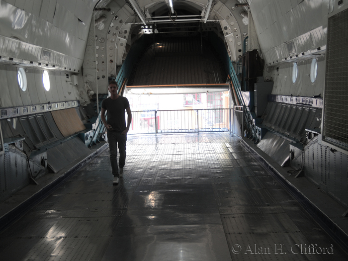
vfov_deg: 29.1
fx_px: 503
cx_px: 174
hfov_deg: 38.2
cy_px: 130
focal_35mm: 50
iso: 100
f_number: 3.5
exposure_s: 1/30
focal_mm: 10.7
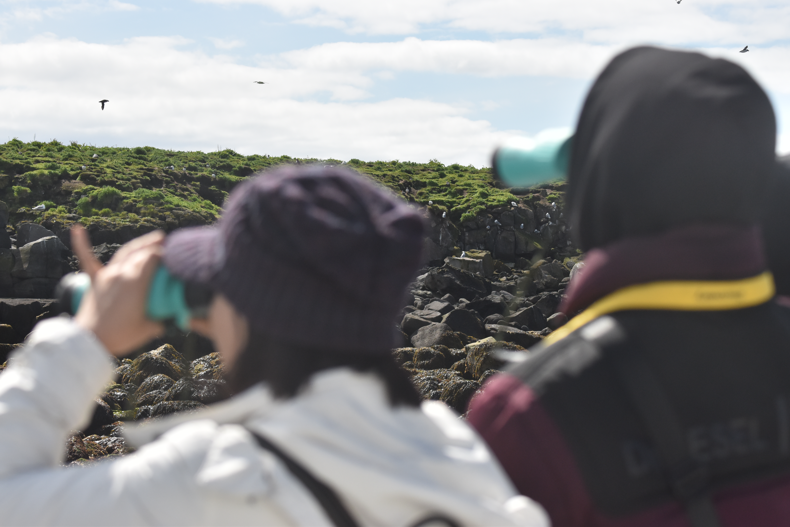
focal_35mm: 120
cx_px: 395
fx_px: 2633
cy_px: 264
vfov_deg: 11.4
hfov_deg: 17.1
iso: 640
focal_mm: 80
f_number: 5.6
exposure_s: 1/3200
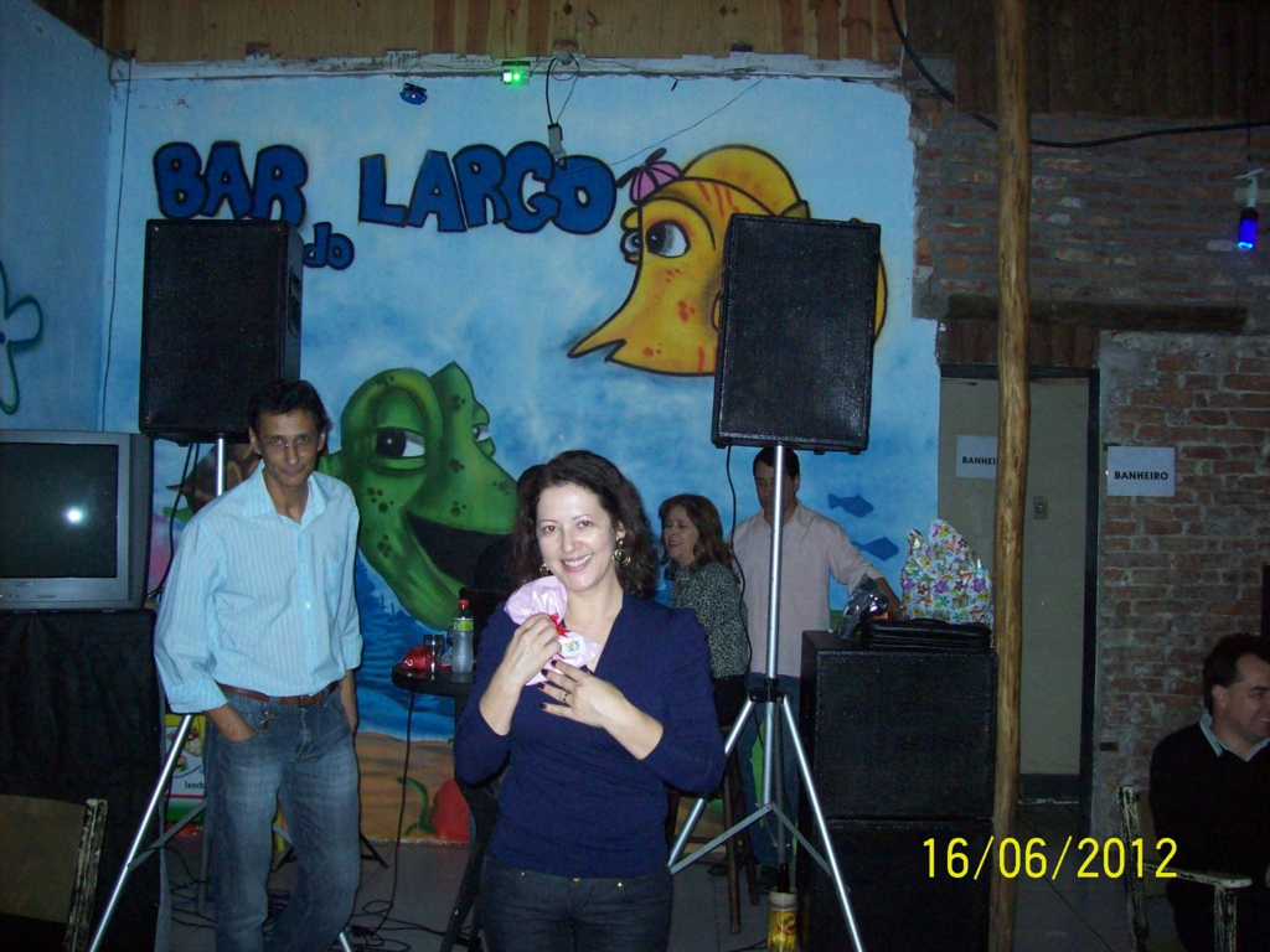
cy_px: 476
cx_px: 635
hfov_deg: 51.4
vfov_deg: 39.7
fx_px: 1321
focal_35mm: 36
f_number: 2.7
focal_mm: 6
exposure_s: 1/64
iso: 200
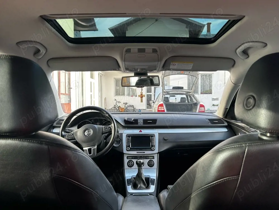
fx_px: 210
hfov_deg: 67.3
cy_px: 105
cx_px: 140
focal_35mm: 26
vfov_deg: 53.1
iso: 32
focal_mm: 5.7
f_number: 1.5
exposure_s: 1/145
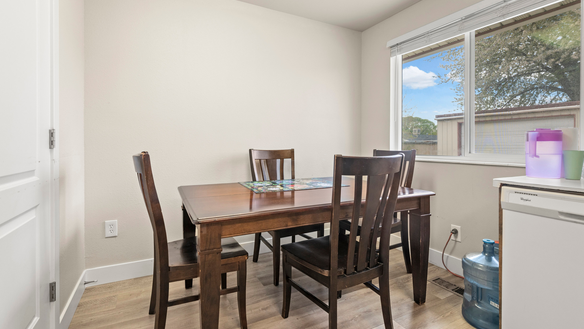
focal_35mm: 17
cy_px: 153
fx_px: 263
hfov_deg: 95.9
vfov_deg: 63.9
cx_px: 291
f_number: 9
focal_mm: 16
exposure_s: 1/10
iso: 250
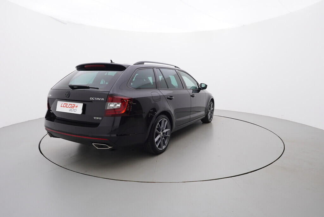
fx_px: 203
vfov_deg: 56.2
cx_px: 162
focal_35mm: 22
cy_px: 108
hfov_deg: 77.3
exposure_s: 1/80
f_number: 5
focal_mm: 15
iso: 200
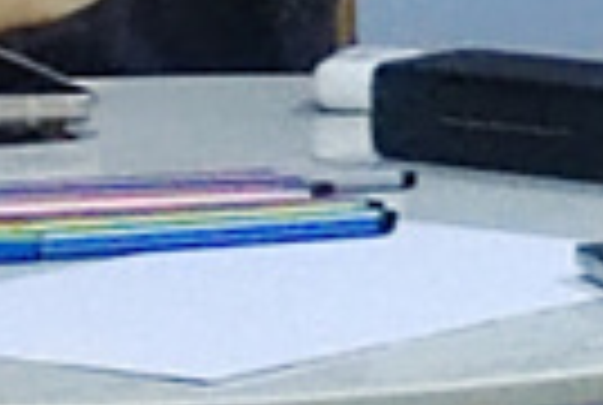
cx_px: 1143
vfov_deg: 2.4
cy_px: -549
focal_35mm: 570
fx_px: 9569
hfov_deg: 3.6
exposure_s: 1/50
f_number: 1.9
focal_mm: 5.52
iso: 1189
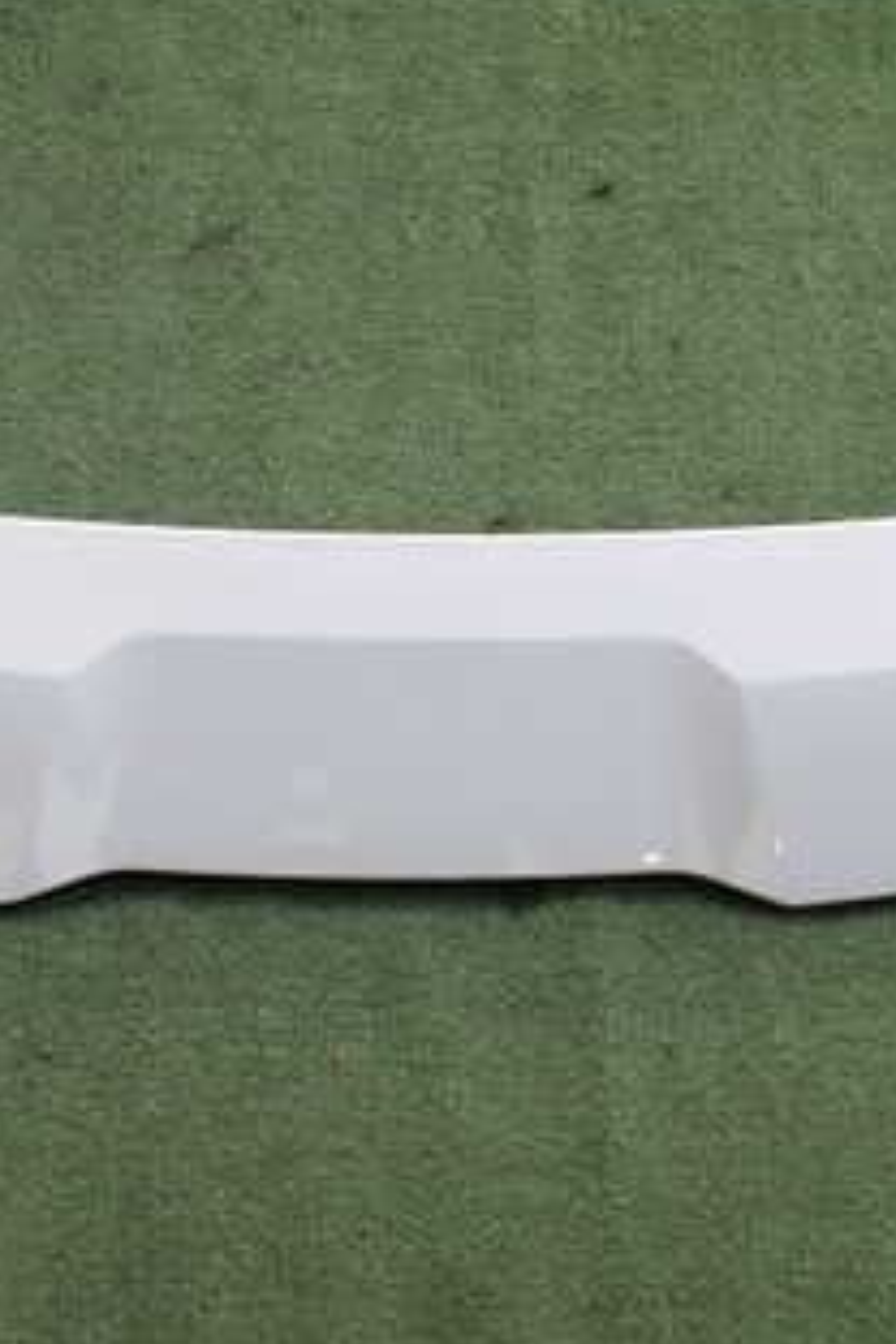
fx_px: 2240
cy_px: 564
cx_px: 379
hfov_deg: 22.6
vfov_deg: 33.3
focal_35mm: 60
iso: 160
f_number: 2.3
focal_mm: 5.4
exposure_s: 1/125
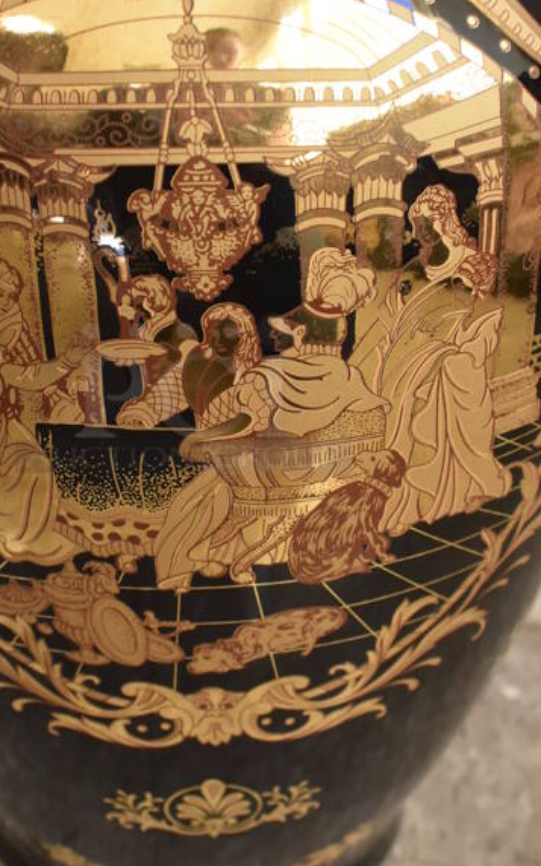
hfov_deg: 29.0
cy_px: 394
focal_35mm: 44
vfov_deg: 45.2
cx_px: 185
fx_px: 1038
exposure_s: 1/60
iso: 800
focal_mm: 18
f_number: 5.6
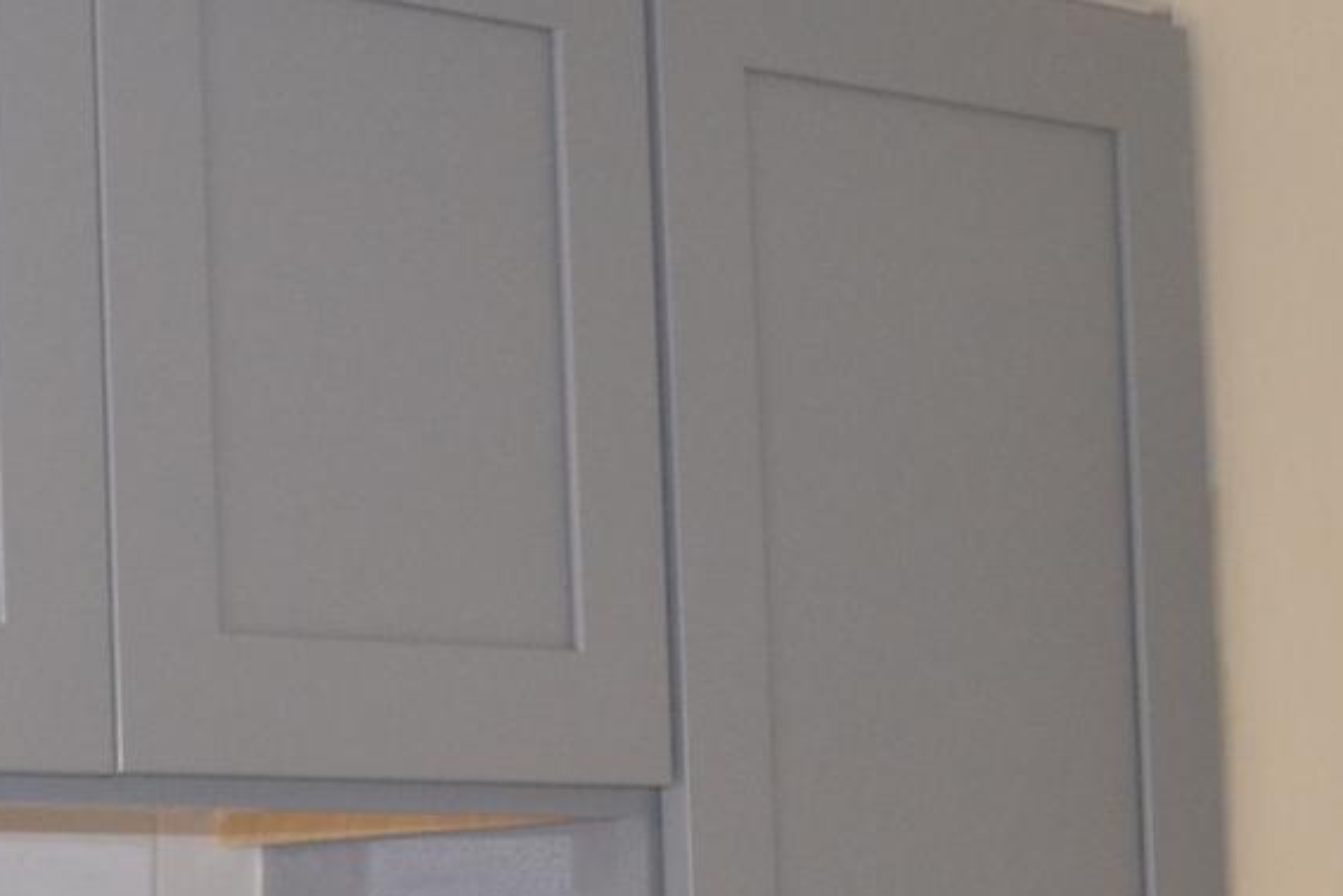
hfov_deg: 15.3
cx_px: -223
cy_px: 857
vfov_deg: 10.5
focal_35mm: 130
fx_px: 4849
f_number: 4
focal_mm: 24
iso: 1100
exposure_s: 1/60
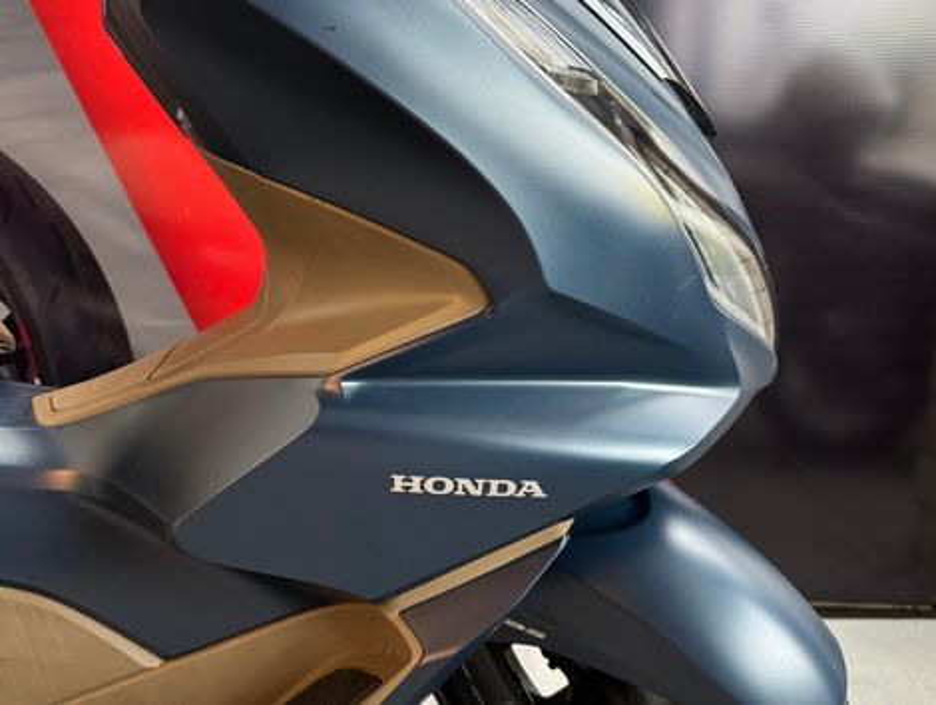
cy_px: 352
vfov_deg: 56.9
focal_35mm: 24
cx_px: 468
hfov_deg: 71.5
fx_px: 650
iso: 320
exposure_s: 1/60
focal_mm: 6.76
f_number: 1.78
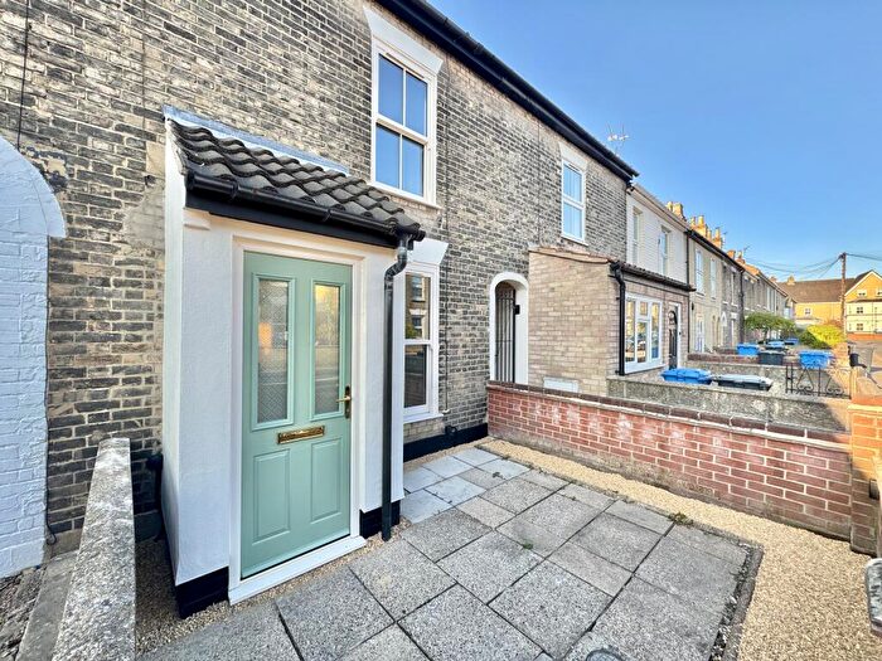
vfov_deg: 85.7
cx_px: 441
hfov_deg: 102.1
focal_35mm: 14
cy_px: 330
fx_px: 357
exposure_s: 1/133
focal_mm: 2.22
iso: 40
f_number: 2.2
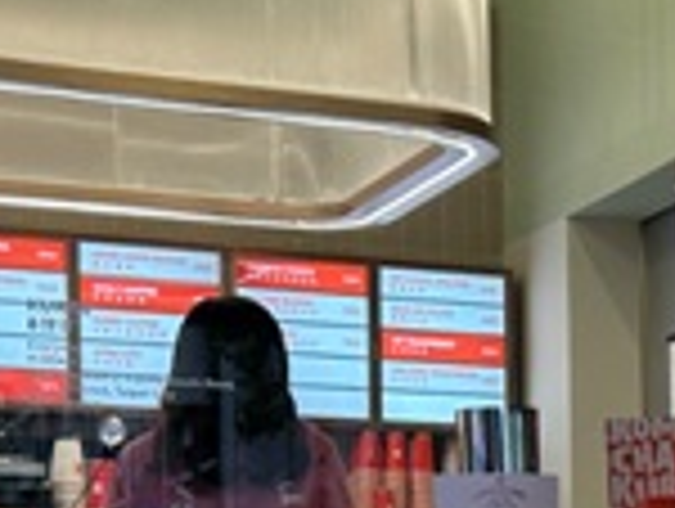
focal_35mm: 128
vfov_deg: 11.3
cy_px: 674
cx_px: 918
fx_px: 2500
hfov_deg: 14.6
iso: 160
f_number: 1.78
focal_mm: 6.86
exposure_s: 1/120
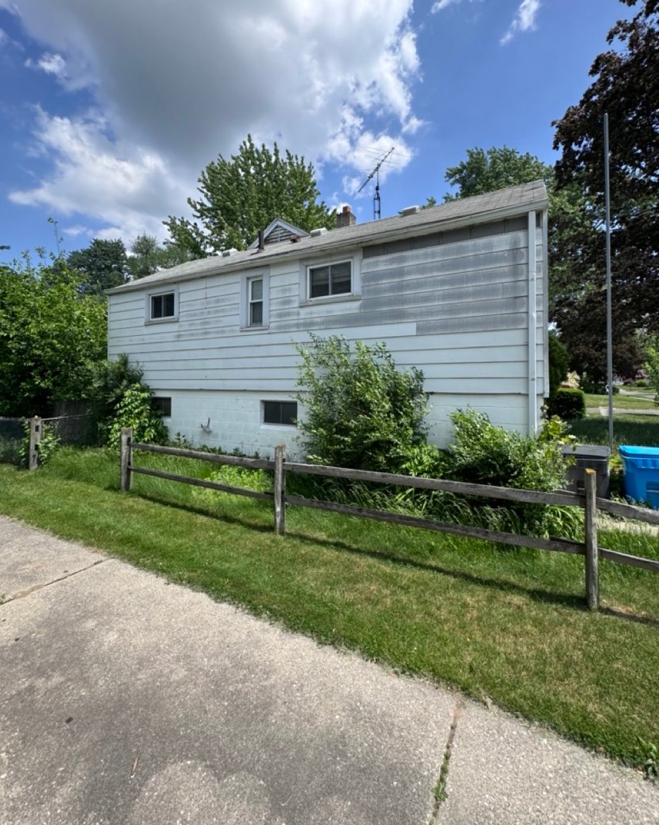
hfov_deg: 84.0
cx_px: 337
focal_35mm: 15
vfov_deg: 96.5
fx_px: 366
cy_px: 375
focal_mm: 2.22
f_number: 2.2
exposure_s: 1/1323
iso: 50
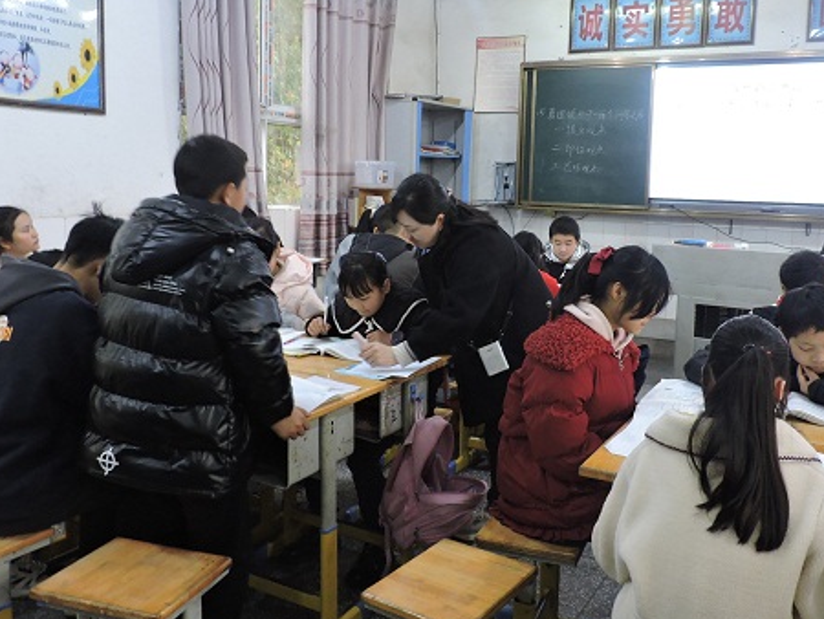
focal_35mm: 32
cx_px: 480
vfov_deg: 44.1
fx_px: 762
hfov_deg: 56.5
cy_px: 264
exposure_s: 1/25
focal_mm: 4.3
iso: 400
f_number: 3
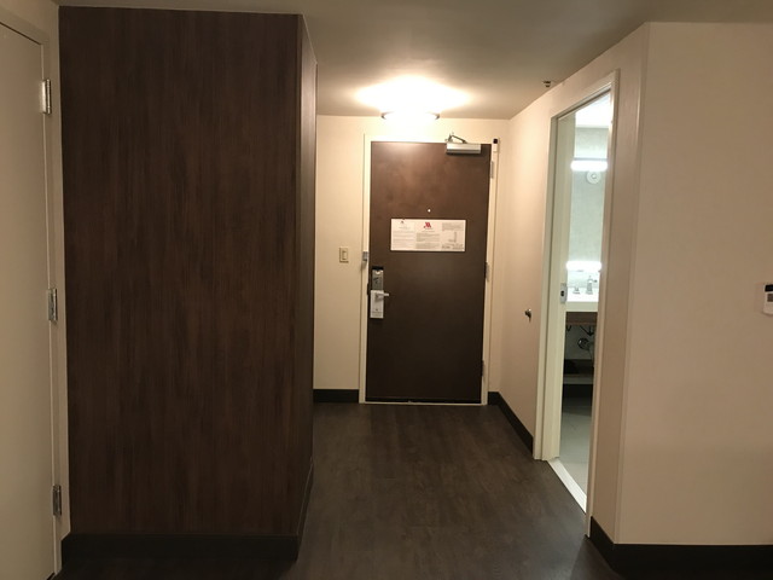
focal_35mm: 28
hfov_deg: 63.4
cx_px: 386
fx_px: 625
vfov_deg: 49.7
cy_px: 290
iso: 64
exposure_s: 1/15
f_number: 1.8
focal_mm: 3.99
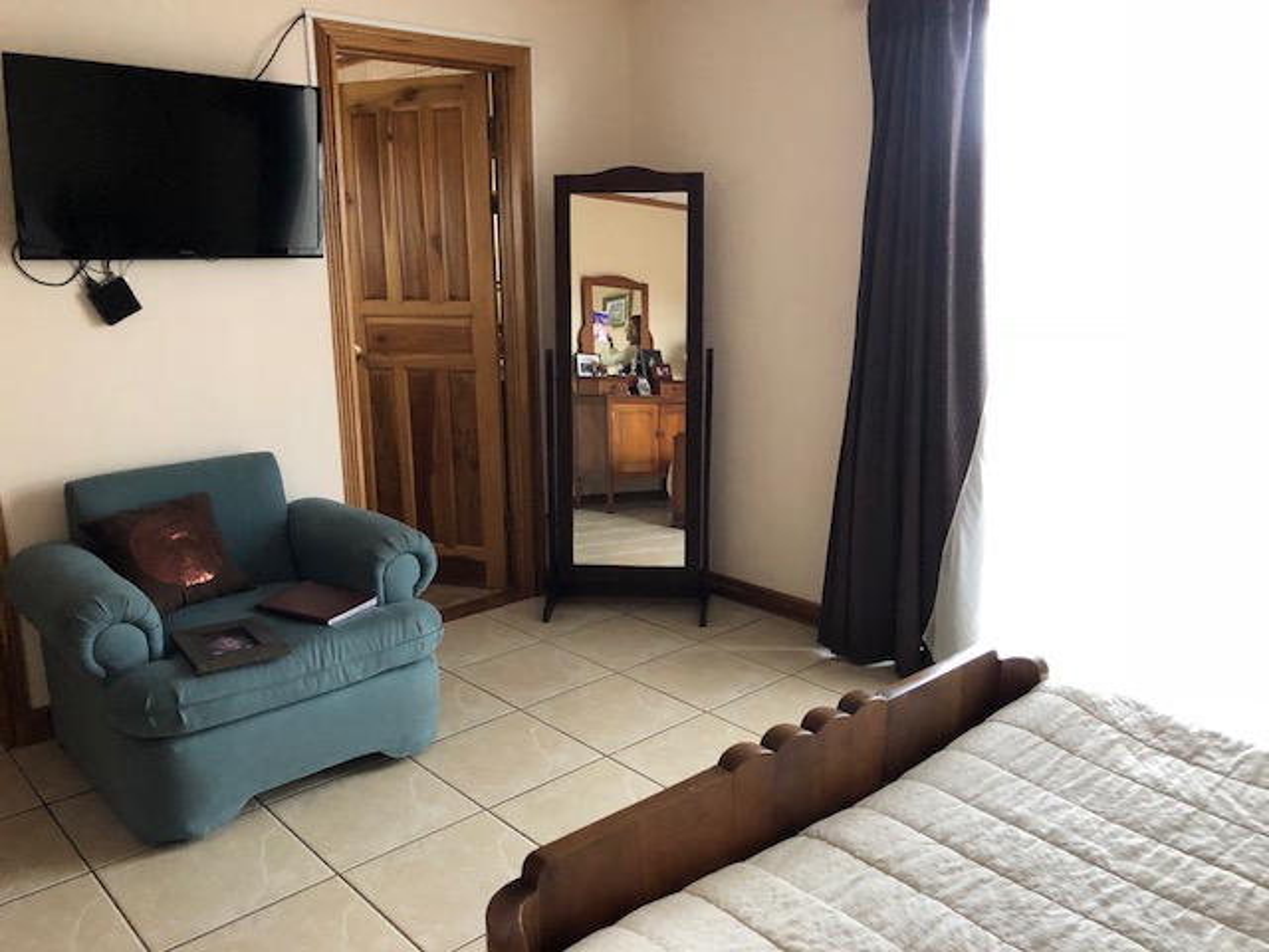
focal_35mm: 28
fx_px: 1026
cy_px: 476
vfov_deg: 49.7
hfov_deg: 63.4
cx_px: 634
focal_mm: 3.99
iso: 80
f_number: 1.8
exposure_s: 1/15
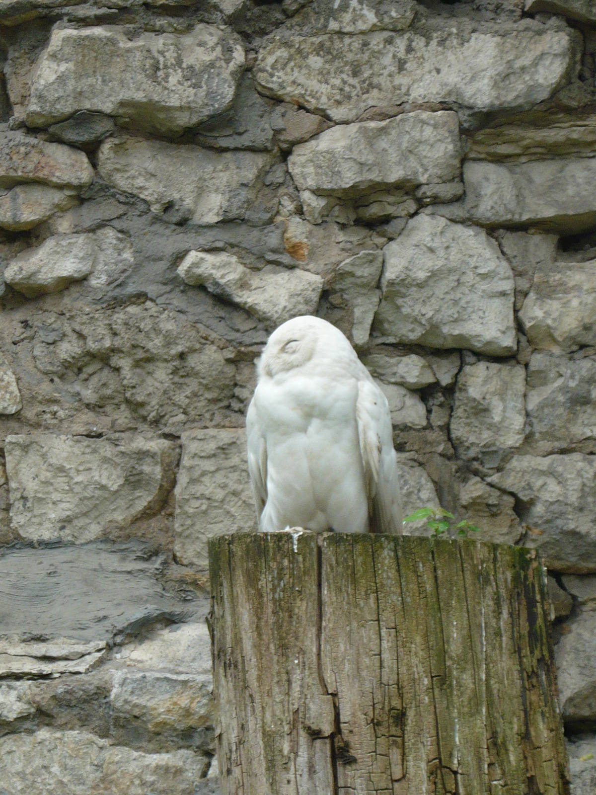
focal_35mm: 160
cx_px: 298
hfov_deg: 9.3
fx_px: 3673
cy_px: 398
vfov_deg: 12.3
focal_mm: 16.5
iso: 125
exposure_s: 1/125
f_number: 5.1
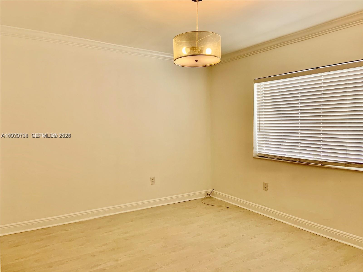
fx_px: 273
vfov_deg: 53.1
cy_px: 136
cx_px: 182
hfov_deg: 67.3
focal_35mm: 26
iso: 40
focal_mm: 4.25
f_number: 1.8
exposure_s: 1/121
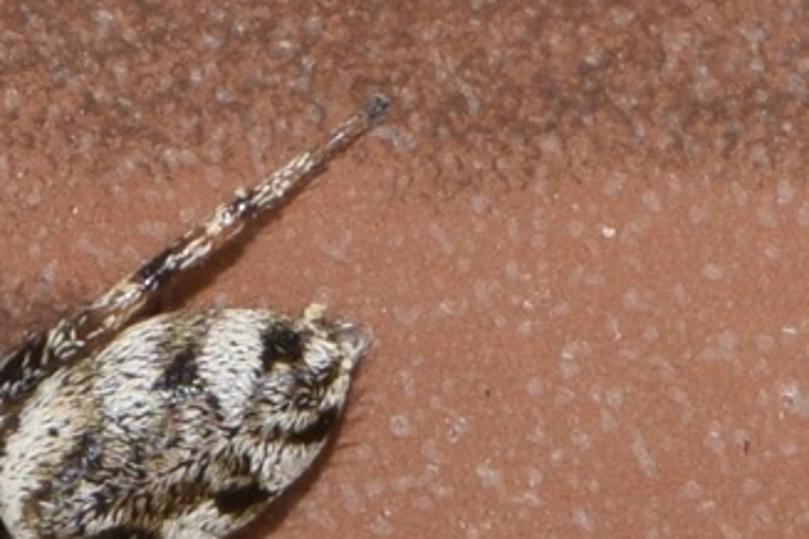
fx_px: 8656
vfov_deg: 3.6
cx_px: -124
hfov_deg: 5.3
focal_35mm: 385
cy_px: 502
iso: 125
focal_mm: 105
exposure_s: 1/200
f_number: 20
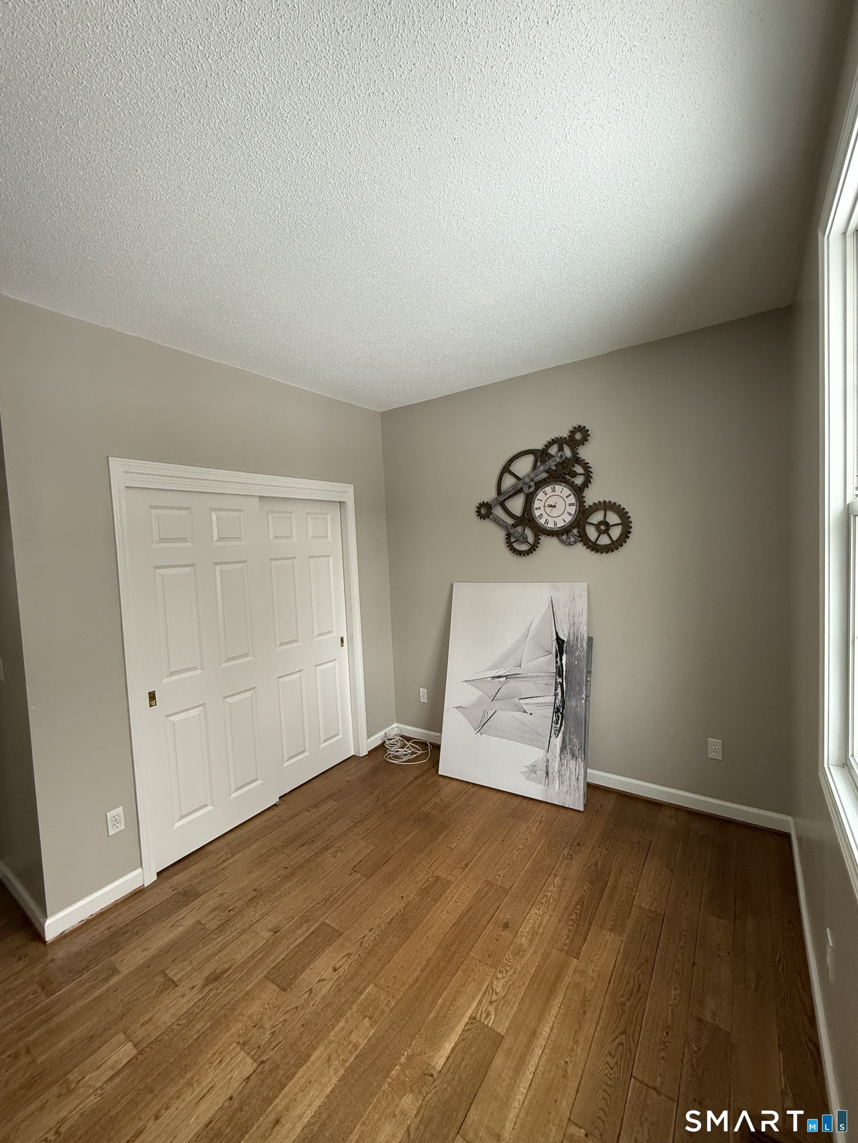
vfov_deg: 102.1
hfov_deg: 85.7
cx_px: 429
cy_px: 572
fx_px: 463
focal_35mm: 14
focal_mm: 2.22
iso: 320
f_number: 2.2
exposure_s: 1/120
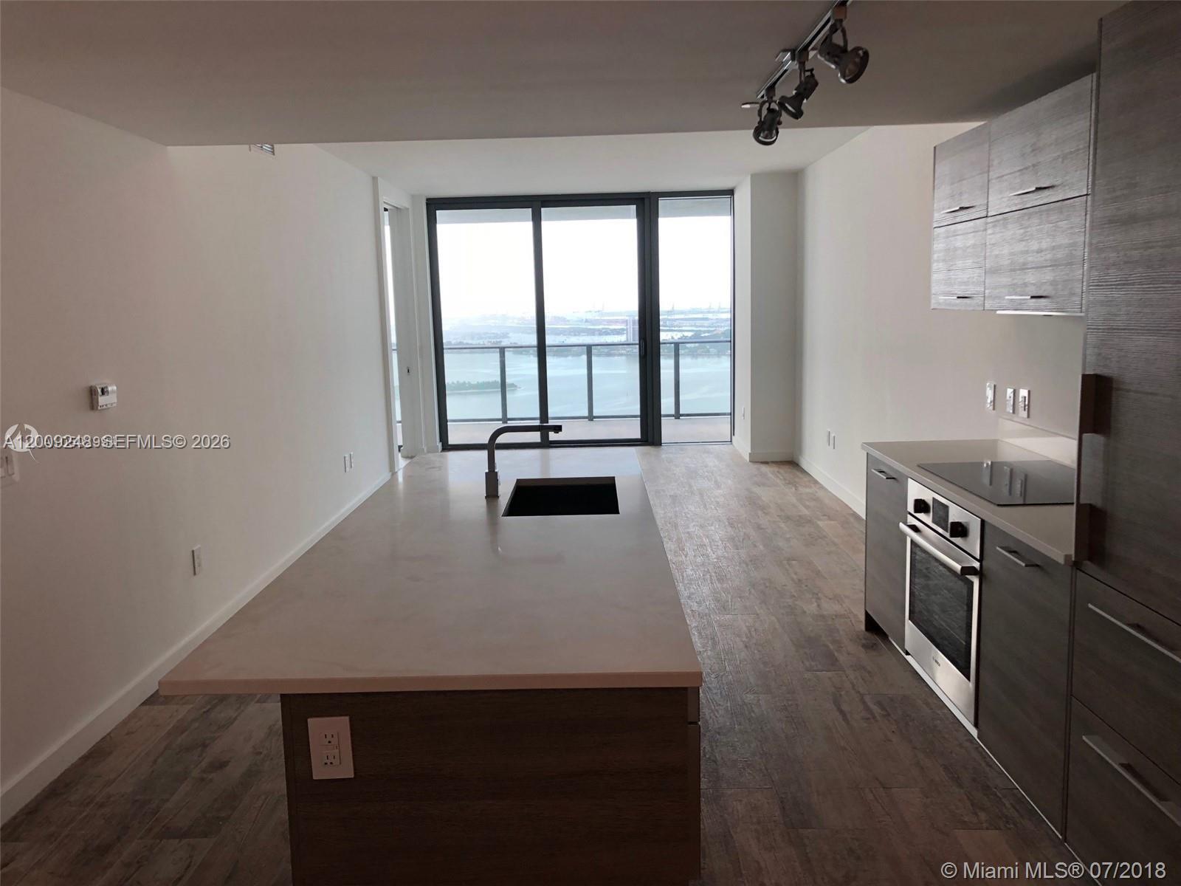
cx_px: 590
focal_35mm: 28
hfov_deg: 63.4
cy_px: 443
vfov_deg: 49.7
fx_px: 955
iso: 40
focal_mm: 4
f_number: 1.8
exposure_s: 1/120
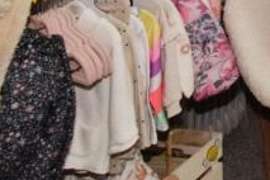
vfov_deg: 15.5
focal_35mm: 72
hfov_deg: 17.4
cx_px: 574
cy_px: -167
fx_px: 540
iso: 1000
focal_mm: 10
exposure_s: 1/60
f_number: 18
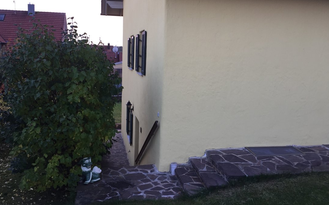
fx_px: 305
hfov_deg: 56.7
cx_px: 165
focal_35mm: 34
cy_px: 86
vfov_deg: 37.2
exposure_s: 1/102
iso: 32
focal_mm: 4.15
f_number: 2.2
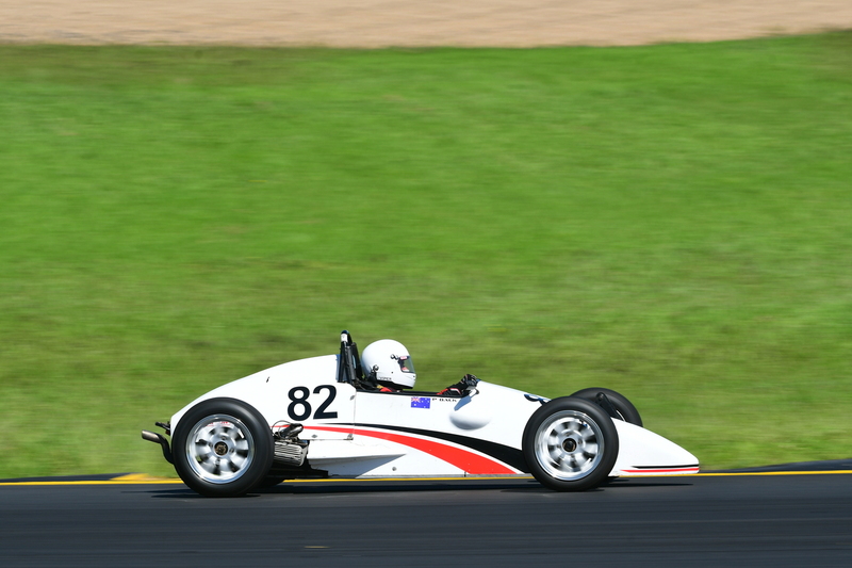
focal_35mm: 360
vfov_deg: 3.8
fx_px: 8518
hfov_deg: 5.7
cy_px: 284
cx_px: 426
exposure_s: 1/250
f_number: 11
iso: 160
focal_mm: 240
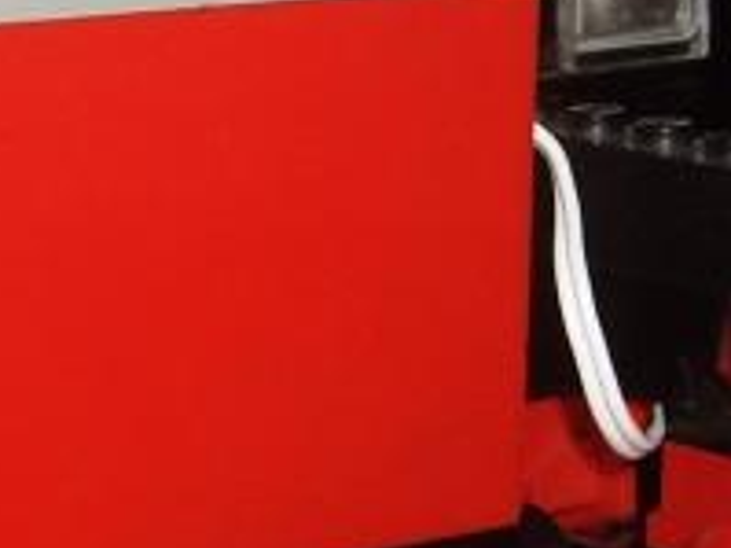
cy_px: 210
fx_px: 4137
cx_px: 558
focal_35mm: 196
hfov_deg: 10.1
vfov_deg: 7.6
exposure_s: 1/40
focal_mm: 7.9
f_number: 5.6
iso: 50
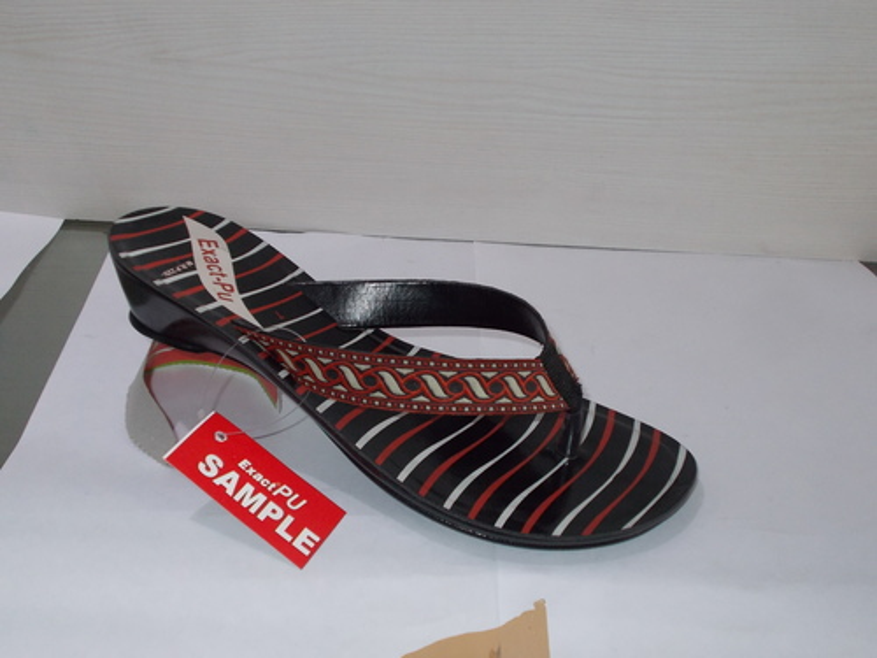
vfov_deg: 36.8
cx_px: 438
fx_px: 988
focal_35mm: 39
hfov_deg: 47.9
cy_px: 329
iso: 200
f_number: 3.9
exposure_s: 1/30
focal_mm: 6.9
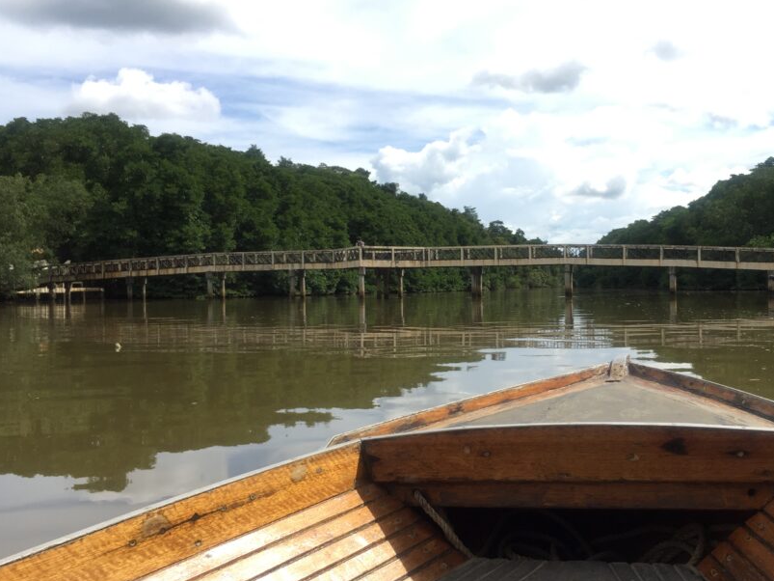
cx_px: 472
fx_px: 827
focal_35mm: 37
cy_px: 291
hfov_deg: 49.8
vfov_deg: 38.7
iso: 32
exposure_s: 1/1319
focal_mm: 4.15
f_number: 2.2
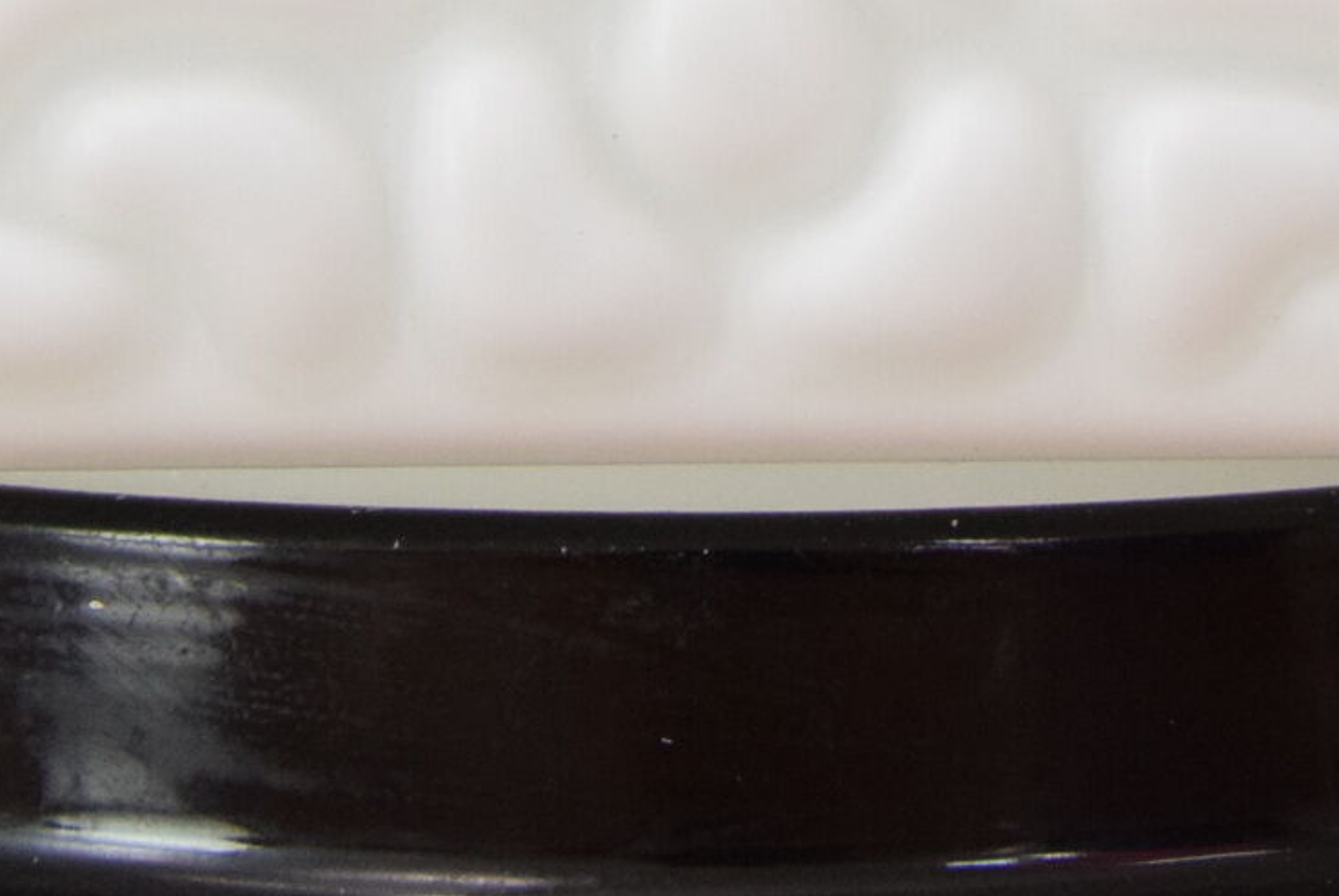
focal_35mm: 140
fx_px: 5213
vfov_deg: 9.4
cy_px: -629
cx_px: 830
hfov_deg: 14.6
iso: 1600
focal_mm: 23
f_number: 7.1
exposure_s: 1/200
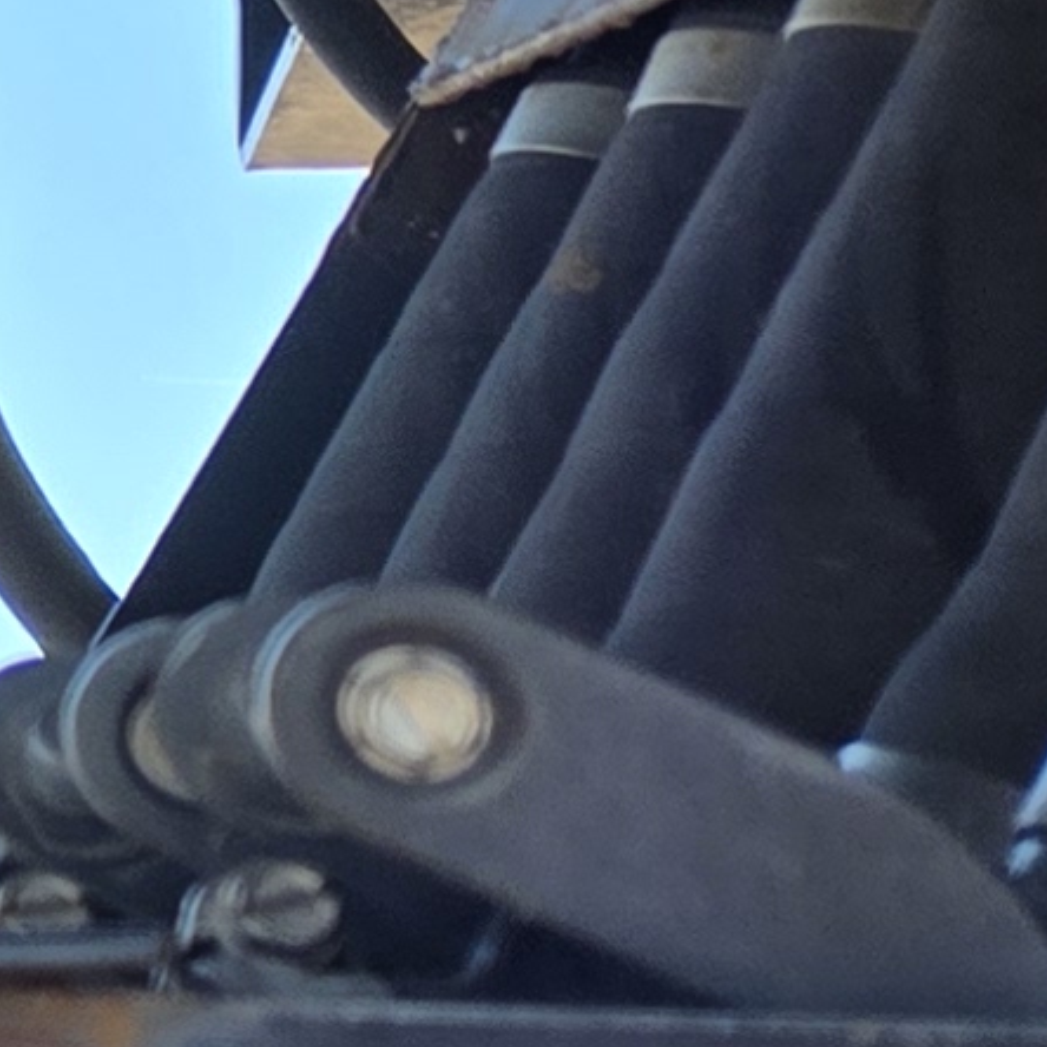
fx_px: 6262
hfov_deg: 6.6
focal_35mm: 183
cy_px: -264
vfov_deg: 9.4
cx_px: -3643
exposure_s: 1/496
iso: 25
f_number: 1.8
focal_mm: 5.4
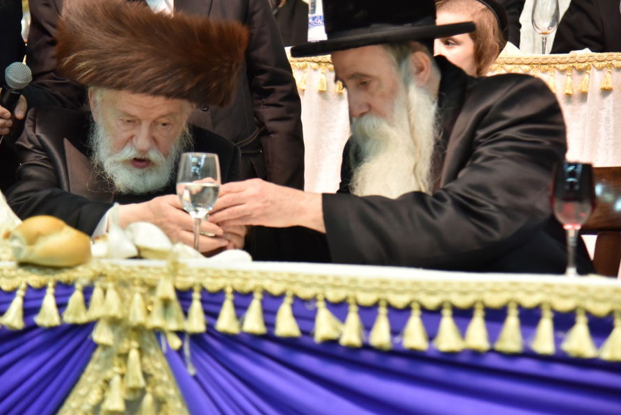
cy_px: 186
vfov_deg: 14.6
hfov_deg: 21.7
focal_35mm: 94
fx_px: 1622
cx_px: 290
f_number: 4
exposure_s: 1/200
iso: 1600
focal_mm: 82
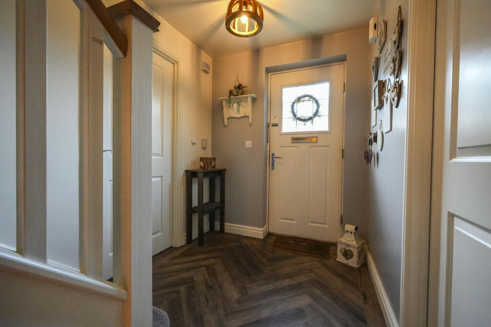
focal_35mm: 15
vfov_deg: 77.3
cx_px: 246
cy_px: 164
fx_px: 205
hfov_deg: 100.4
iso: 3200
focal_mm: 10
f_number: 4
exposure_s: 1/160
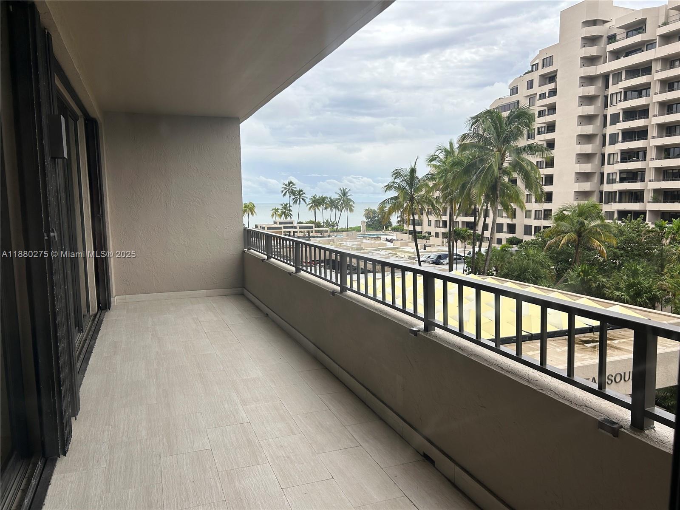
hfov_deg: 67.3
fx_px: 511
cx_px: 340
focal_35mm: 26
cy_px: 255
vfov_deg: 53.1
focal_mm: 5.7
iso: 50
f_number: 1.5
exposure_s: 1/1252
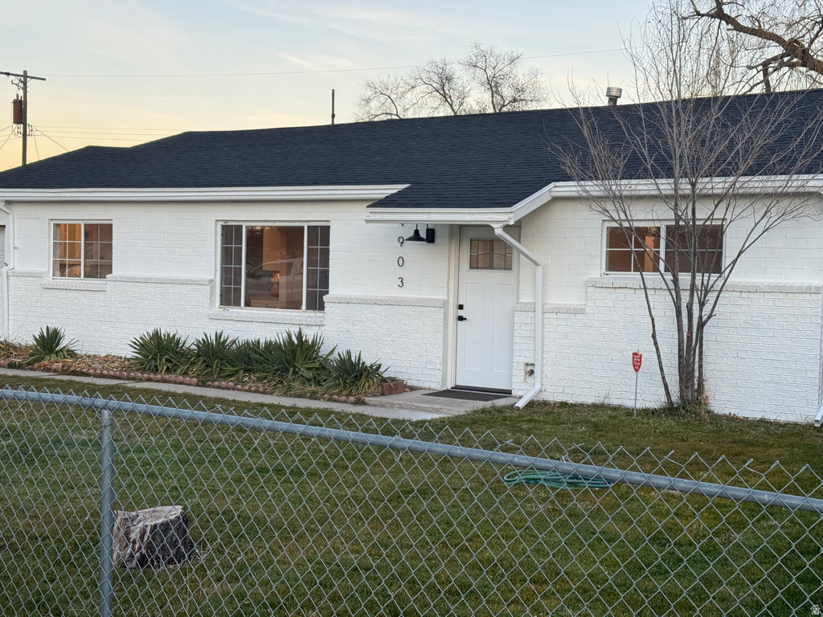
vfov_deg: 30.3
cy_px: 308
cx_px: 412
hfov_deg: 39.7
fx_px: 1141
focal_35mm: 48
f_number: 1.78
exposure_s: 1/372
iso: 64
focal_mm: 6.76
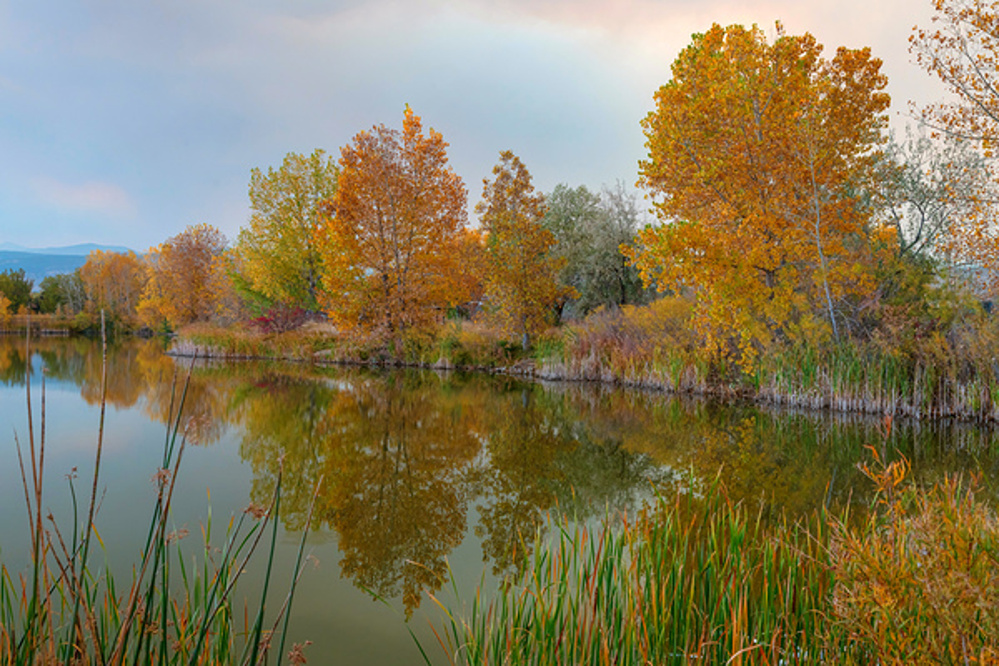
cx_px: 500
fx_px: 1110
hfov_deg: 48.5
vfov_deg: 33.4
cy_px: 333
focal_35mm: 40
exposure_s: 1/60
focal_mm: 40
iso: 400
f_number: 11
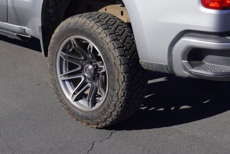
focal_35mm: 75
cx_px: 96
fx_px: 481
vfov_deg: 17.7
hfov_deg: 26.9
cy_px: -4
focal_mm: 21
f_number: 10
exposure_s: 1/160
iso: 100
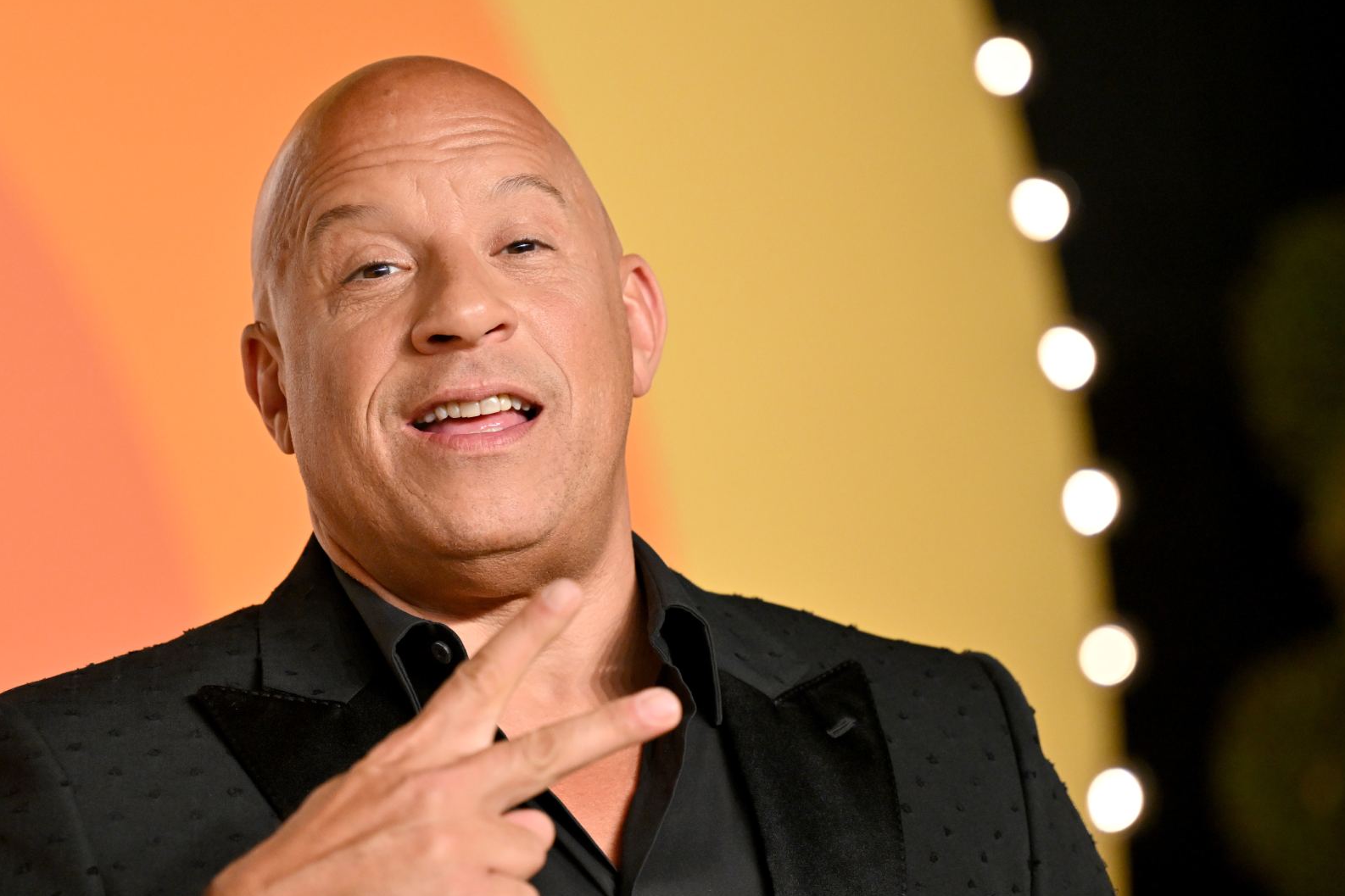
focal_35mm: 227
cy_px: 534
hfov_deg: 9.1
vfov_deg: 6.1
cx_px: 561
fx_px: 8479
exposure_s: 1/1000
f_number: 4
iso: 3200
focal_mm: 180
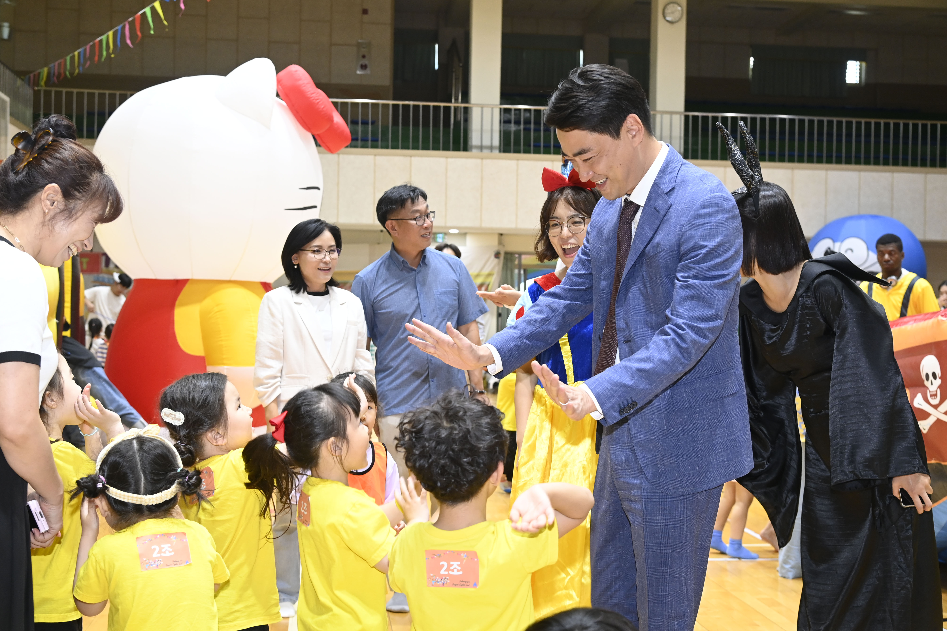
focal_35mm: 48
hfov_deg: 41.1
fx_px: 1263
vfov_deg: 28.1
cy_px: 316
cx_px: 474
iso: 2500
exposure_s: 1/200
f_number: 6.3
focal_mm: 48
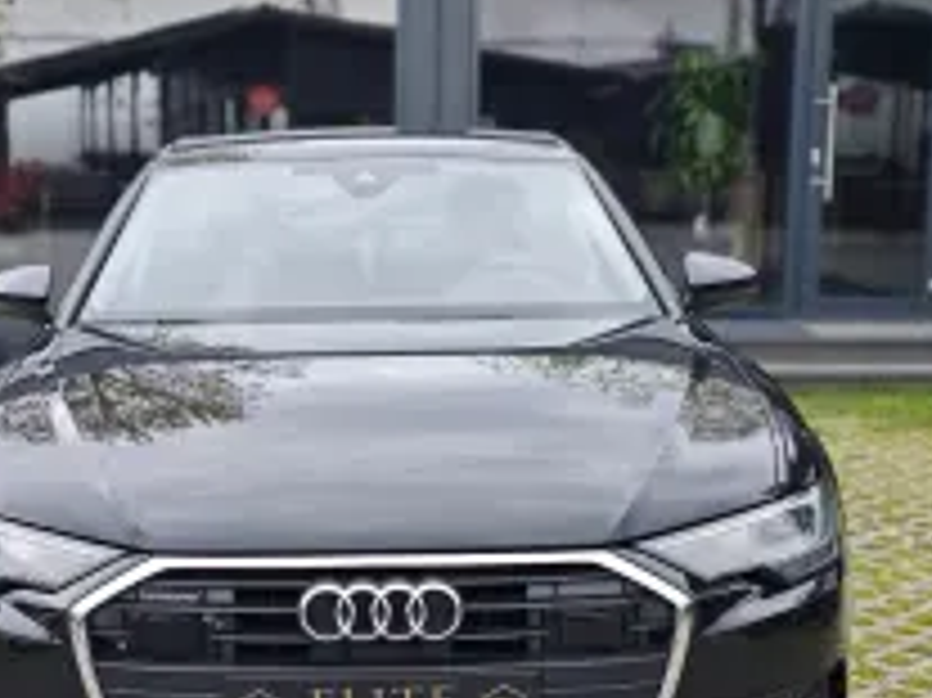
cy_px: 495
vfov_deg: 23.8
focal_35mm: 61
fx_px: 1641
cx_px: 351
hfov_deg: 31.6
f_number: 1.4
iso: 50
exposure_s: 1/429
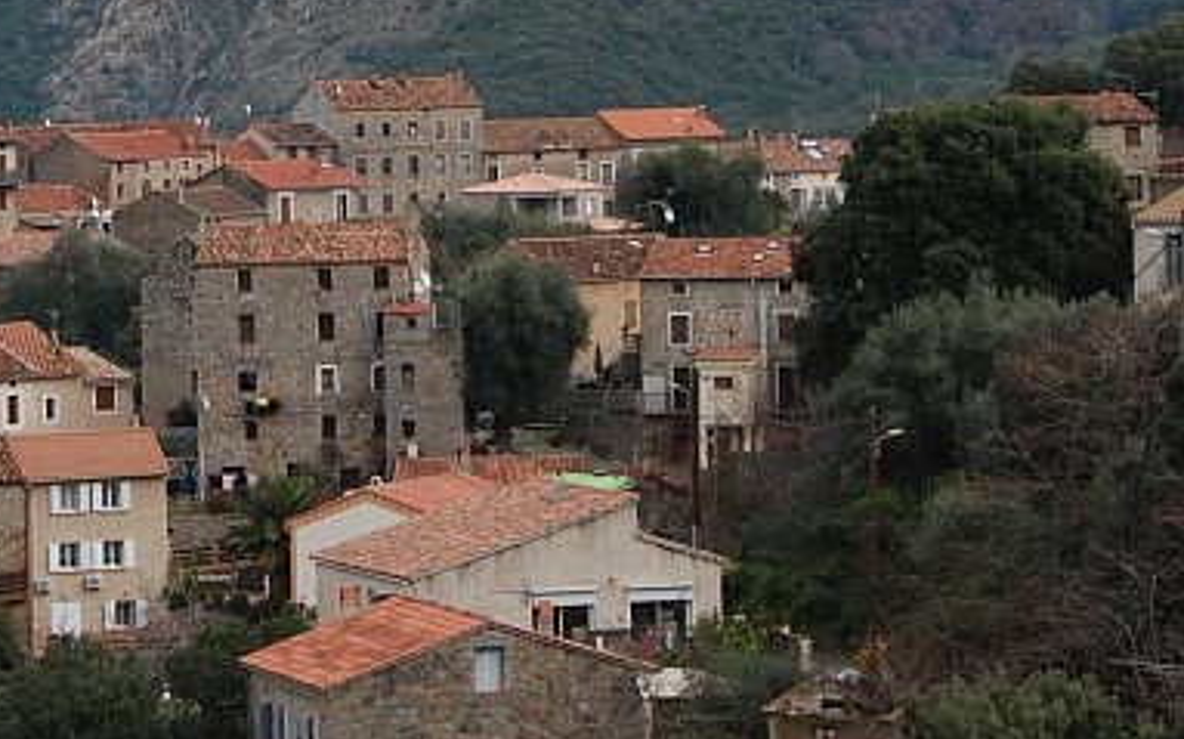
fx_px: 6870
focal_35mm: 213
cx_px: 346
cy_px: 2
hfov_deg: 9.8
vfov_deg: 6.1
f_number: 9
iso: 400
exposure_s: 1/320
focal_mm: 52
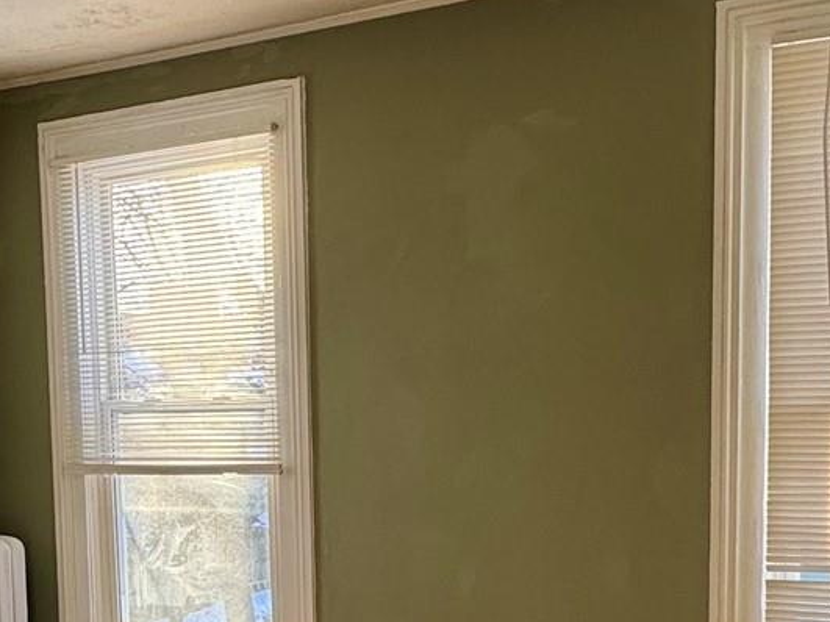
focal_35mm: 54
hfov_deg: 35.1
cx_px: 263
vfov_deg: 26.3
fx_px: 1294
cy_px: 538
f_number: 2.2
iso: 64
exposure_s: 1/99
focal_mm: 2.22
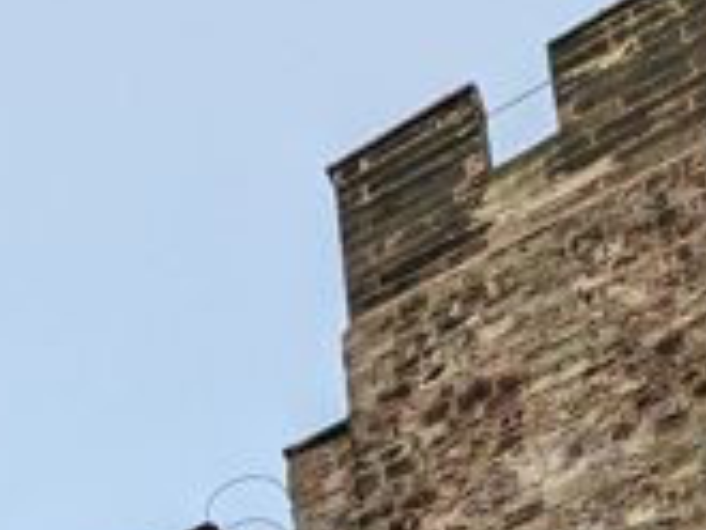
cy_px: 1406
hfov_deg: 19.1
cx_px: -60
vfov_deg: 11.4
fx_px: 2021
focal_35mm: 99
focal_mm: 2.35
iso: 49
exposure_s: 1/1239
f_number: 2.2
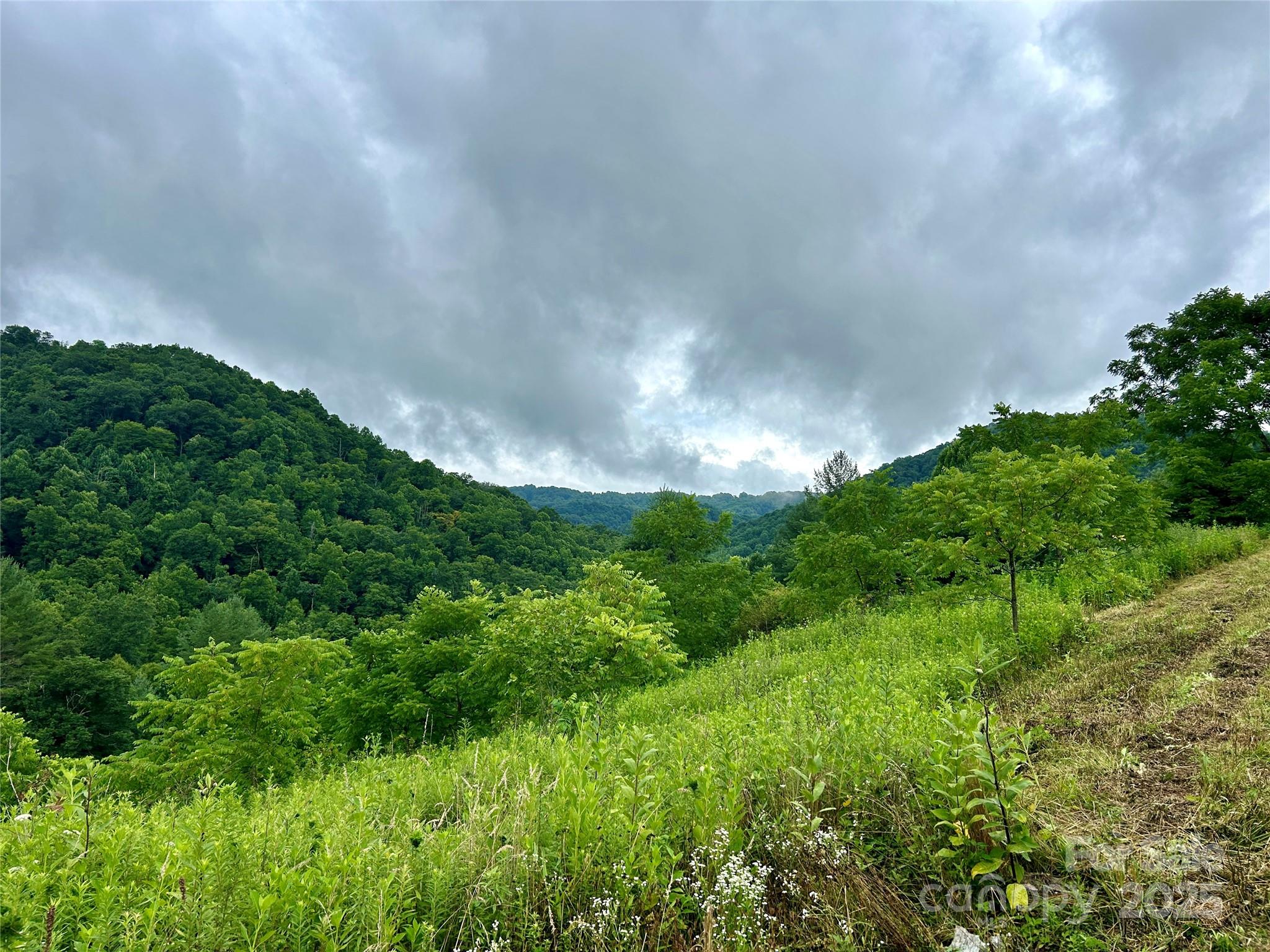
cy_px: 476
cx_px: 635
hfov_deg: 67.3
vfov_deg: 53.1
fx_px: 954
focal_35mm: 26
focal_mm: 5.7
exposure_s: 1/3257
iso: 50
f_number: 1.5
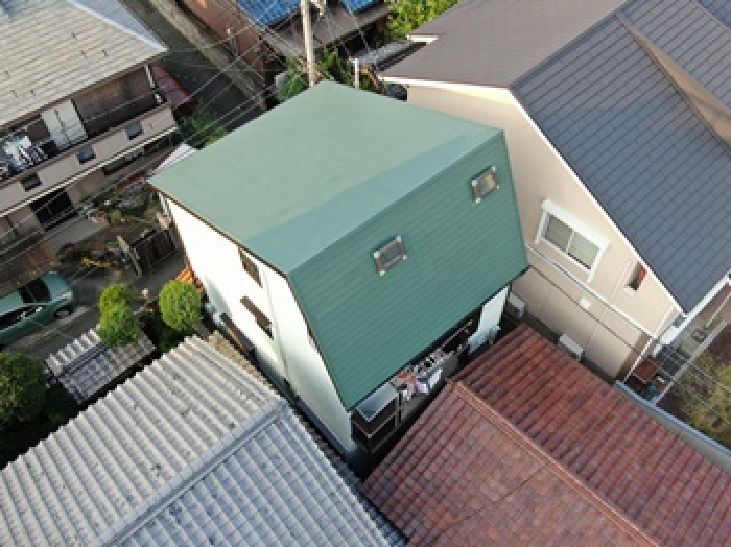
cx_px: 366
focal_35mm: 35
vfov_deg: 40.7
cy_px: 274
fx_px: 739
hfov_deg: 52.7
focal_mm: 5.94
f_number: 3.3
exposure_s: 1/200
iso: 110
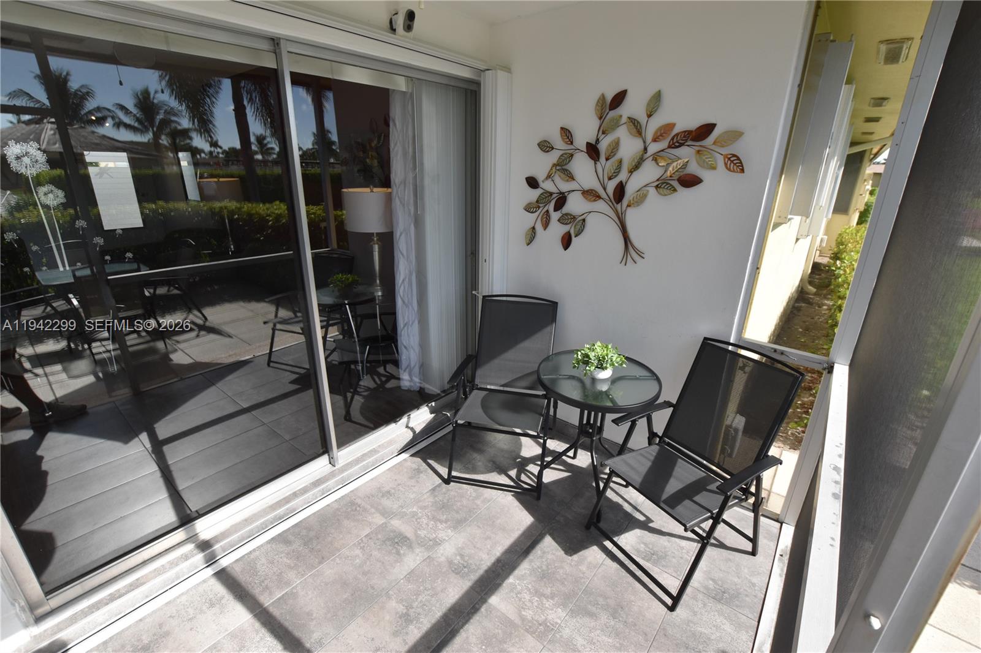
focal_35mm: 15
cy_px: 326
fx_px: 409
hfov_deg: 100.4
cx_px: 490
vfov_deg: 77.3
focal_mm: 10
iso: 200
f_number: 6.3
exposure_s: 1/250
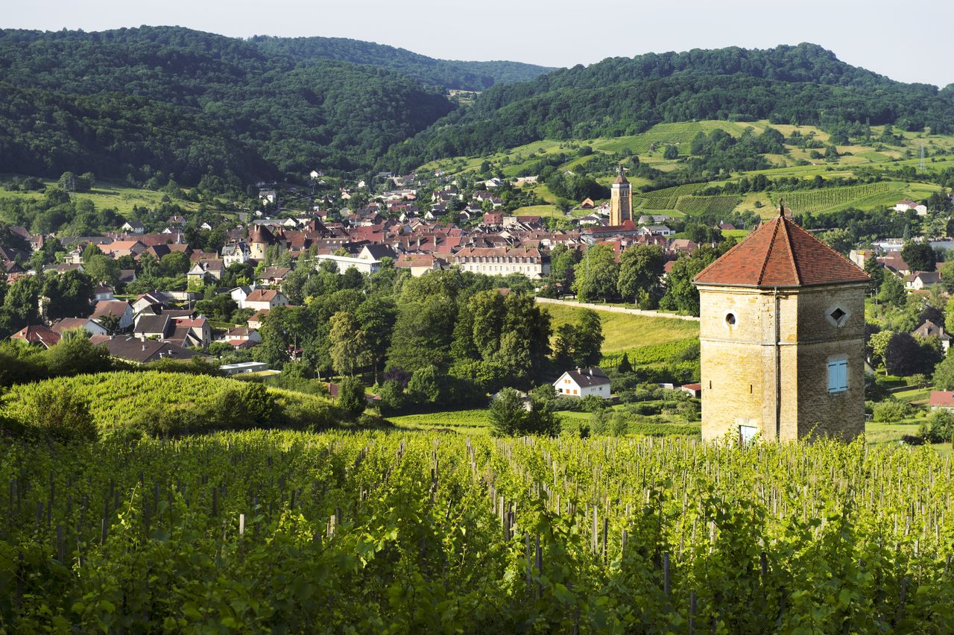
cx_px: 477
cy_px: 318
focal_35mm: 70
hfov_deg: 28.9
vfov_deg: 19.4
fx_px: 1854
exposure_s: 1/180
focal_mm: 70
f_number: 6.7
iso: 100
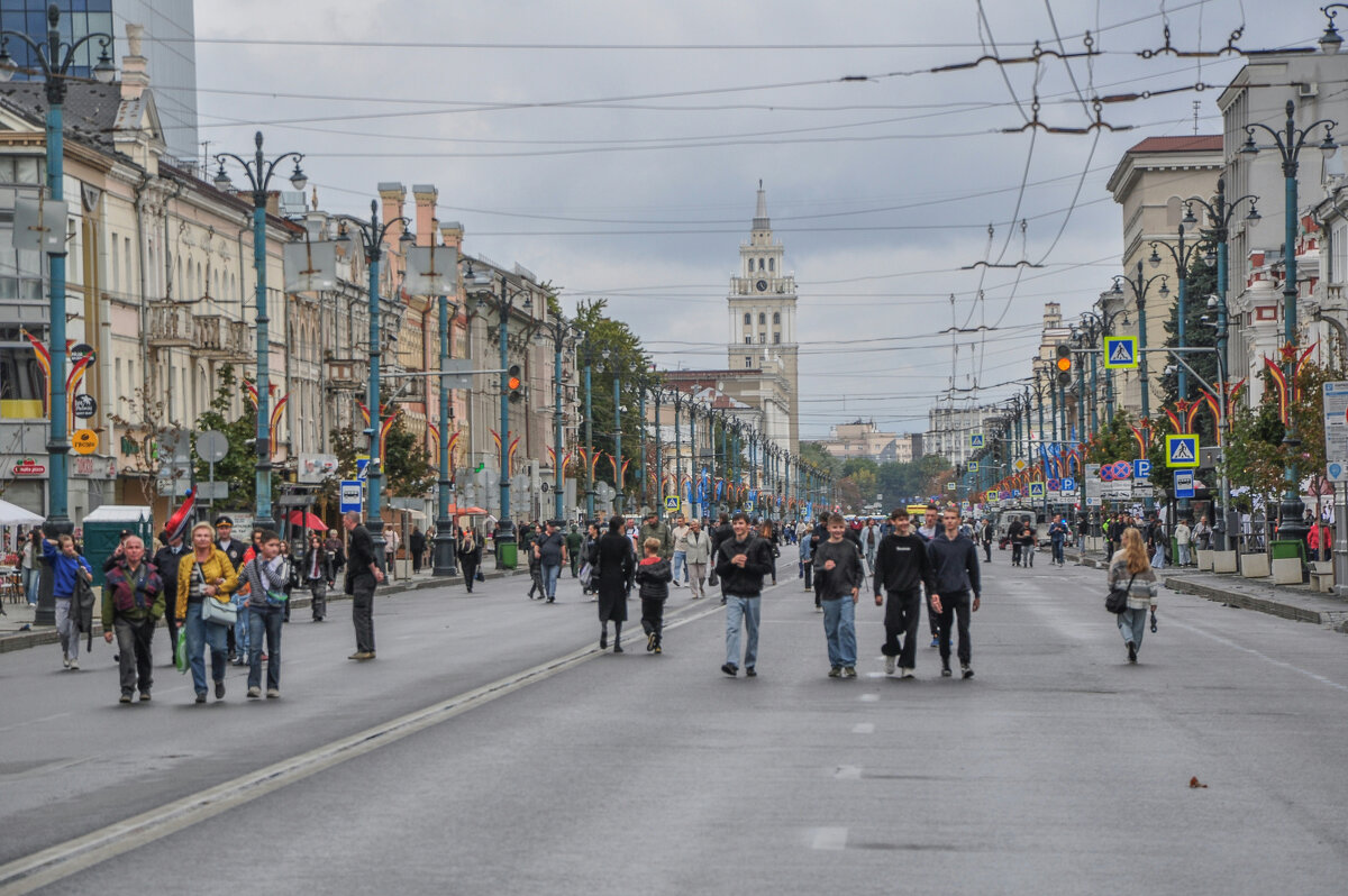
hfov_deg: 13.1
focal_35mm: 158
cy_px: 448
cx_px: 674
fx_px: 5893
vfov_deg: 8.7
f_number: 10
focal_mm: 105
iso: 200
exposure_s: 1/250
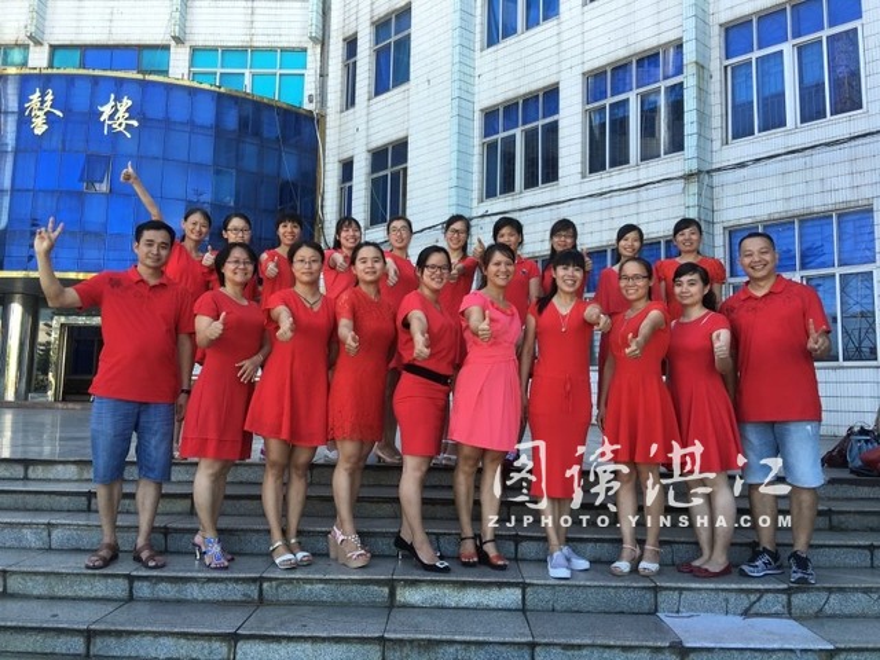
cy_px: 330
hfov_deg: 61.7
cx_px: 440
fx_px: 737
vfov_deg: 48.2
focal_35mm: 29
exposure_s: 1/117
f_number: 2.2
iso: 25
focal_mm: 4.15
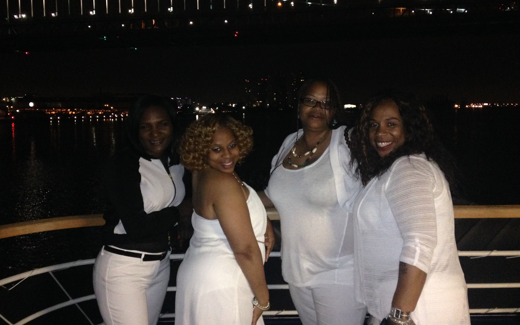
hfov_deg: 54.0
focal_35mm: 36
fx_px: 510
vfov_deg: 35.3
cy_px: 146
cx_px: 256
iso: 400
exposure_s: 1/16
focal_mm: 4.12
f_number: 2.4
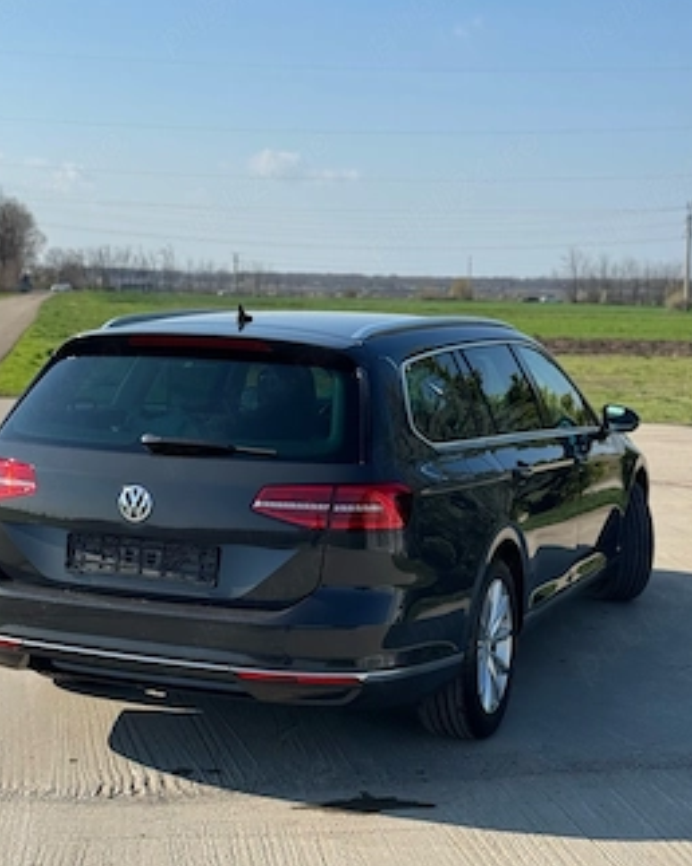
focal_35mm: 58
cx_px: 298
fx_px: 1486
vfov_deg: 32.5
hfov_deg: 26.2
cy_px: 437
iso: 64
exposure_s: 1/4608
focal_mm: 6.76
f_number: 1.78
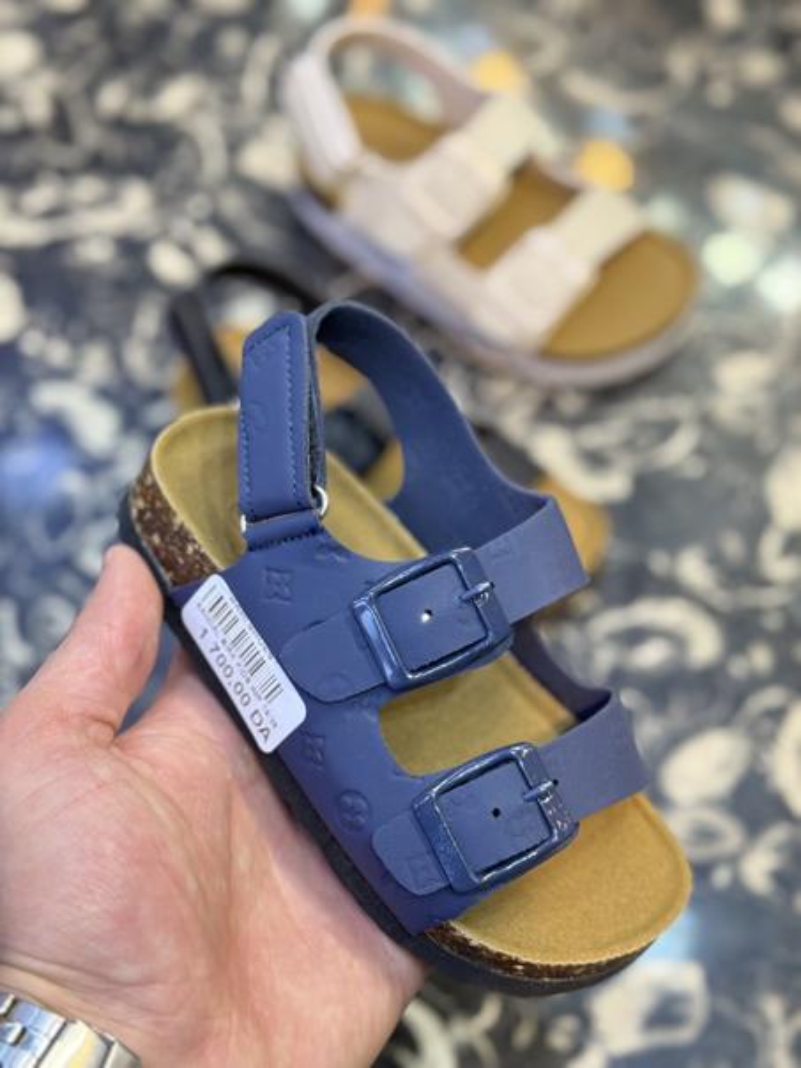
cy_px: 534
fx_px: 1481
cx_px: 400
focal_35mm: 48
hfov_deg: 30.3
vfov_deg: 39.7
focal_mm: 6.76
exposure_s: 1/100
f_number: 1.78
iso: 100
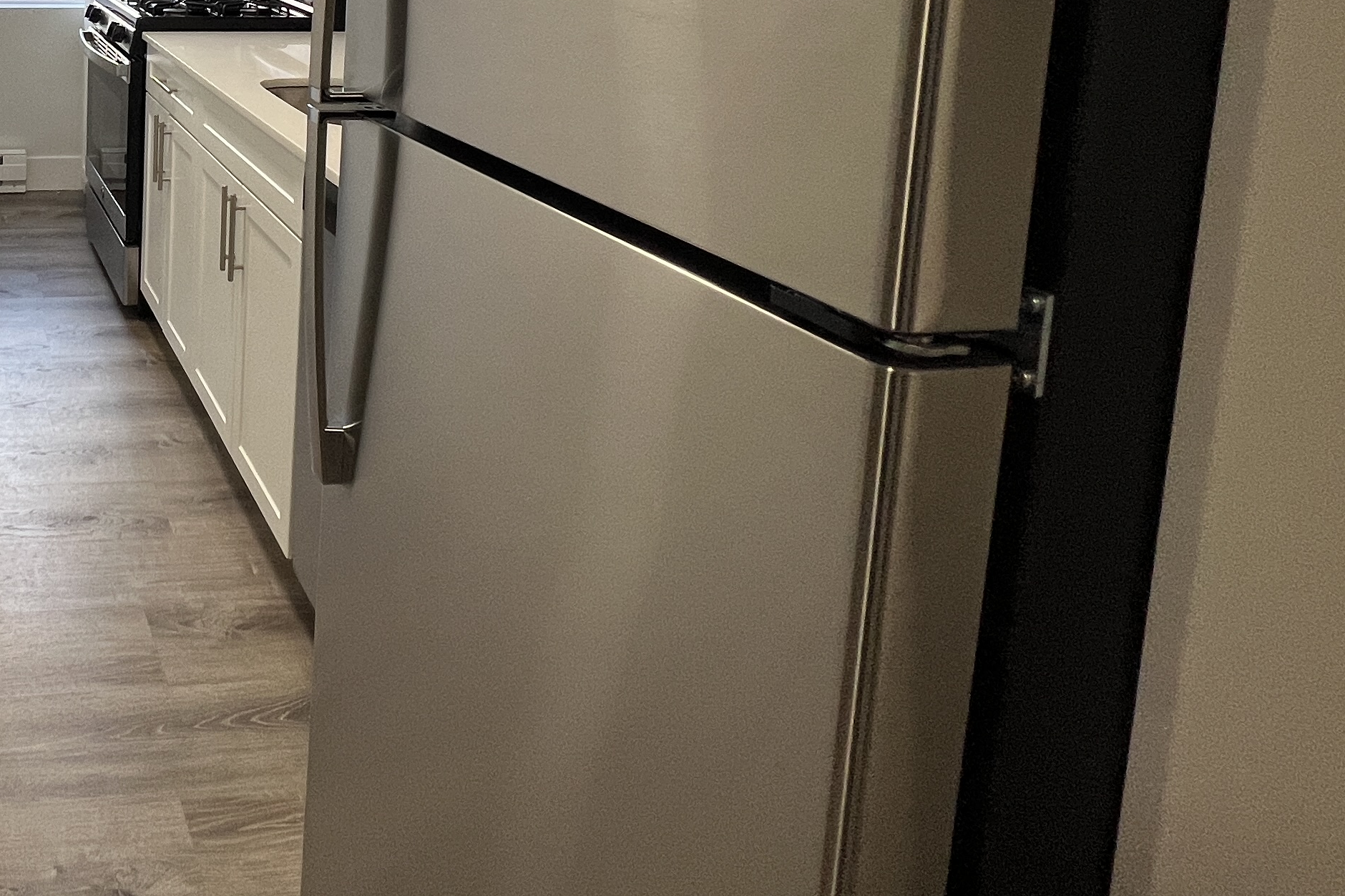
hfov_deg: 53.6
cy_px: 41
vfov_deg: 40.5
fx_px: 1083
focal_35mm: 29
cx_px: 77
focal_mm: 1.57
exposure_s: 1/120
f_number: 1.8
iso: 100
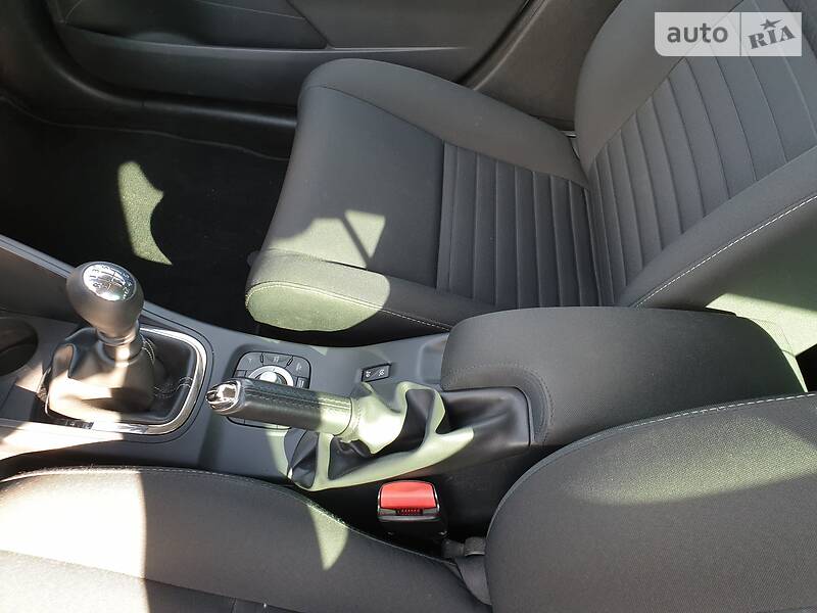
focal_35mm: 26
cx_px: 408
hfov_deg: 67.3
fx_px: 614
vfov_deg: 53.1
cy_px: 306
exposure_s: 1/60
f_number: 2.4
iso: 64
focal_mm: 4.3
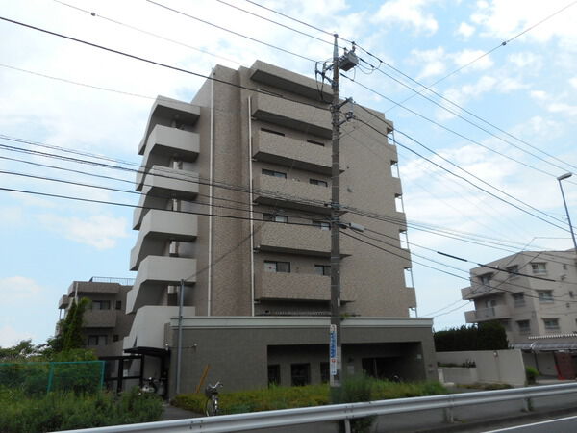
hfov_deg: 69.4
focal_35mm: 25
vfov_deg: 54.9
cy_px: 216
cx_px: 288
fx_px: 417
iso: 80
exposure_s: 1/500
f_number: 3.7
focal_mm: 4.5
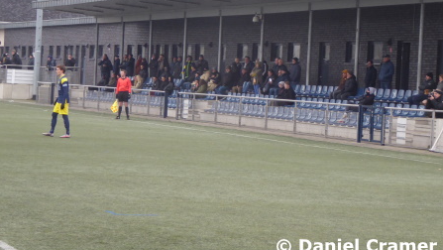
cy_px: 90
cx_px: 221
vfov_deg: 8.9
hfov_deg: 15.8
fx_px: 1598
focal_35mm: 136
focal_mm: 22.3
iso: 400
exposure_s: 1/60
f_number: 5.2
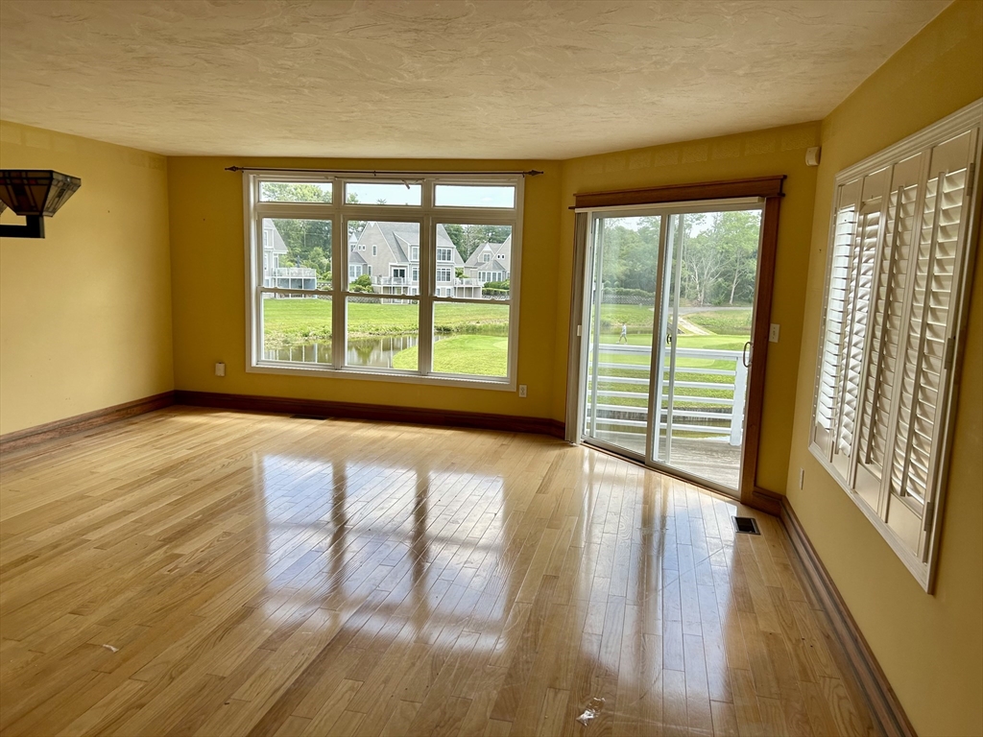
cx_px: 492
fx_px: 738
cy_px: 368
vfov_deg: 53.1
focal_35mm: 26
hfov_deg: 67.3
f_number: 1.5
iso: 50
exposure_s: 1/791
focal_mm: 5.7
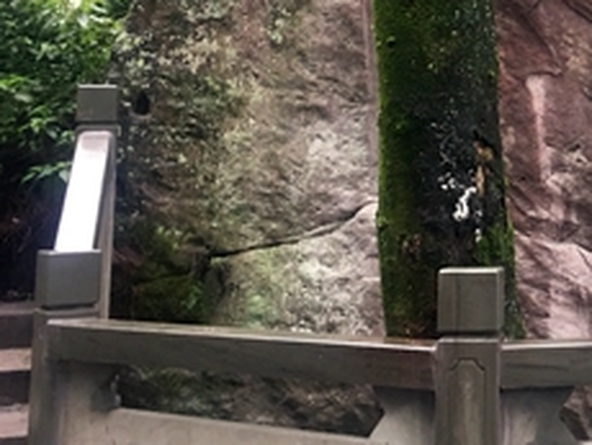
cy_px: 48
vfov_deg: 22.8
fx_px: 1079
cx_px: 597
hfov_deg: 28.7
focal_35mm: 63
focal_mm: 4.15
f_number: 2.2
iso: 64
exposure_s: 1/17
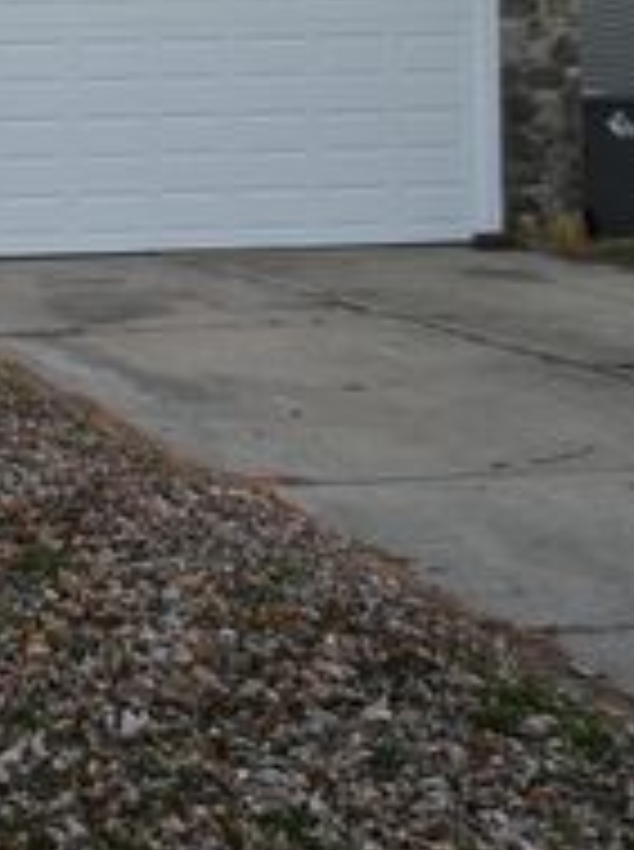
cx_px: -369
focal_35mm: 80
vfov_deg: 24.2
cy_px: 241
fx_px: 1967
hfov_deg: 16.4
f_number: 4
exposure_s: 1/50
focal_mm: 21
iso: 100
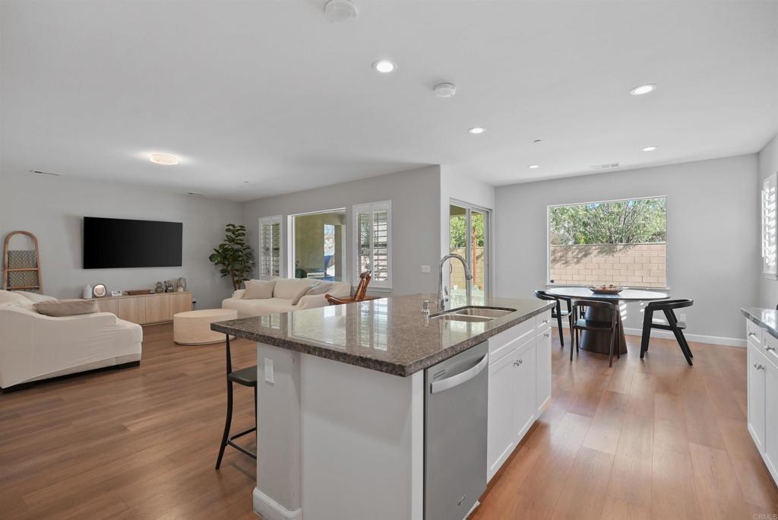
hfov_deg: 94.9
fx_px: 357
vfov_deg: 72.1
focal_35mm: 16
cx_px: 389
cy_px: 260
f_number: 4
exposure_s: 1/15
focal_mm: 16.5
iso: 400
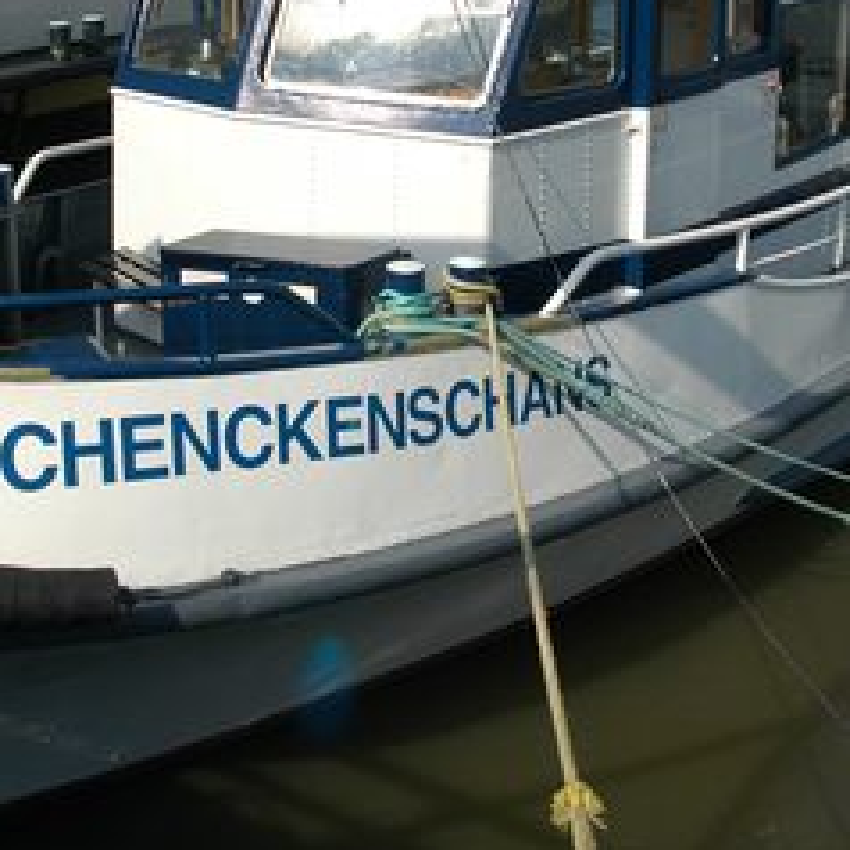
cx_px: 362
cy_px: 277
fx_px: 4053
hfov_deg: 12.0
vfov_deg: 12.0
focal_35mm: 146
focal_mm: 55
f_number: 11
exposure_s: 1/640
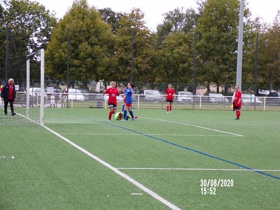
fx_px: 922
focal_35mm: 114
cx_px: 140
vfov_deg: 13.0
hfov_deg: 17.3
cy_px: 105
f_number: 4.6
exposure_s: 1/125
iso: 80
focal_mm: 20.4
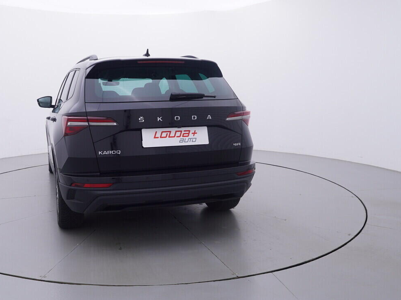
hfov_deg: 56.3
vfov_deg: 44.5
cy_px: 139
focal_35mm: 32
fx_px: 367
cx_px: 142
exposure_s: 1/80
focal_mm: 15
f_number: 5
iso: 200
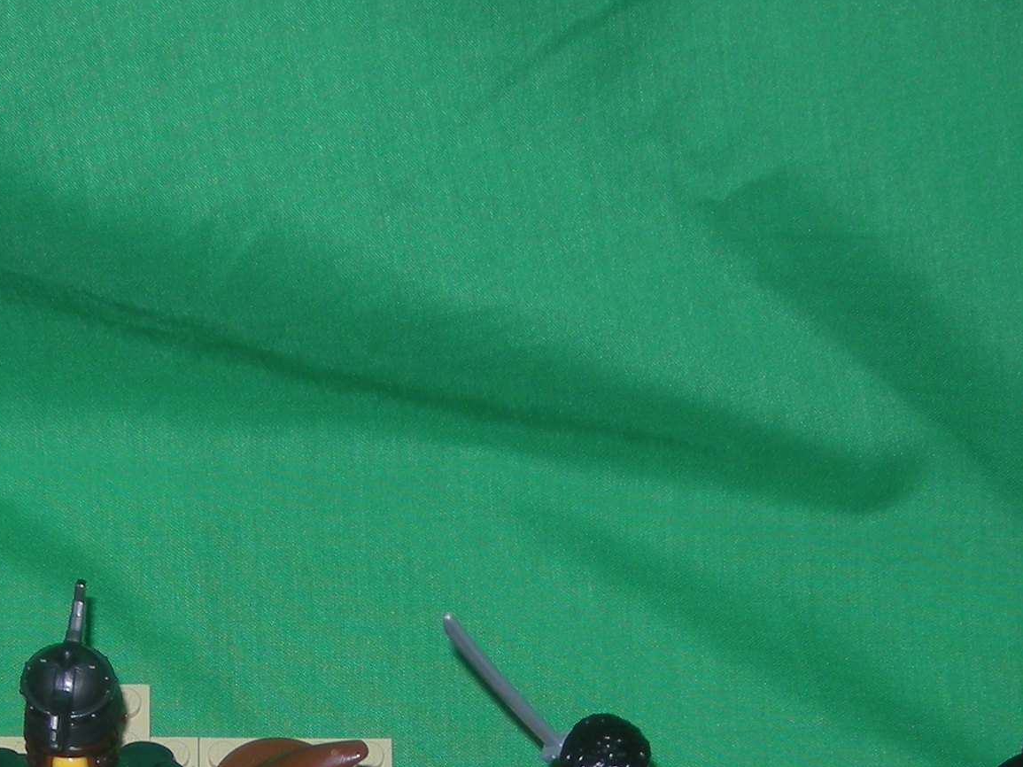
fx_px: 4344
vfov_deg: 9.9
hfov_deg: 13.4
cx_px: 369
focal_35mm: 147
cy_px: 1059
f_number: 3.8
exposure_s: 1/60
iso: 64
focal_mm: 8.8
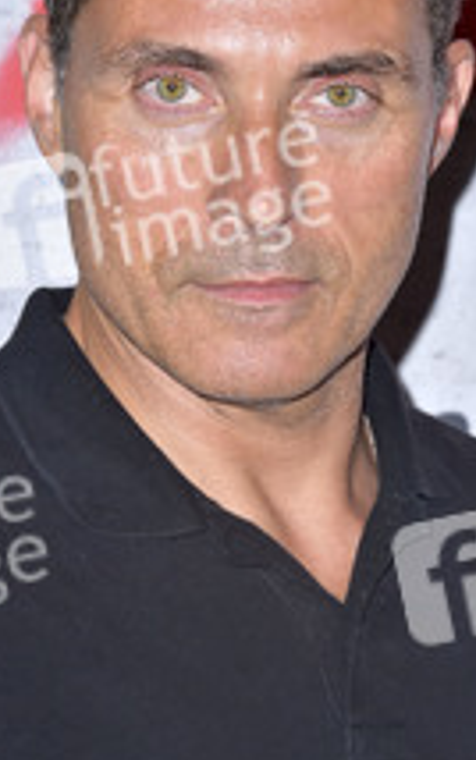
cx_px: 254
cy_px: 384
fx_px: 6322
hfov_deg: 4.3
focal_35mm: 305
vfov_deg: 6.9
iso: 320
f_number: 7.1
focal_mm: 160
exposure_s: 1/250
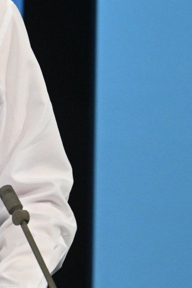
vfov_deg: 4.4
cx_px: -114
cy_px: 59
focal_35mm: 465
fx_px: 3720
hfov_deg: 2.9
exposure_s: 1/500
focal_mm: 96
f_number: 2.8
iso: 1600
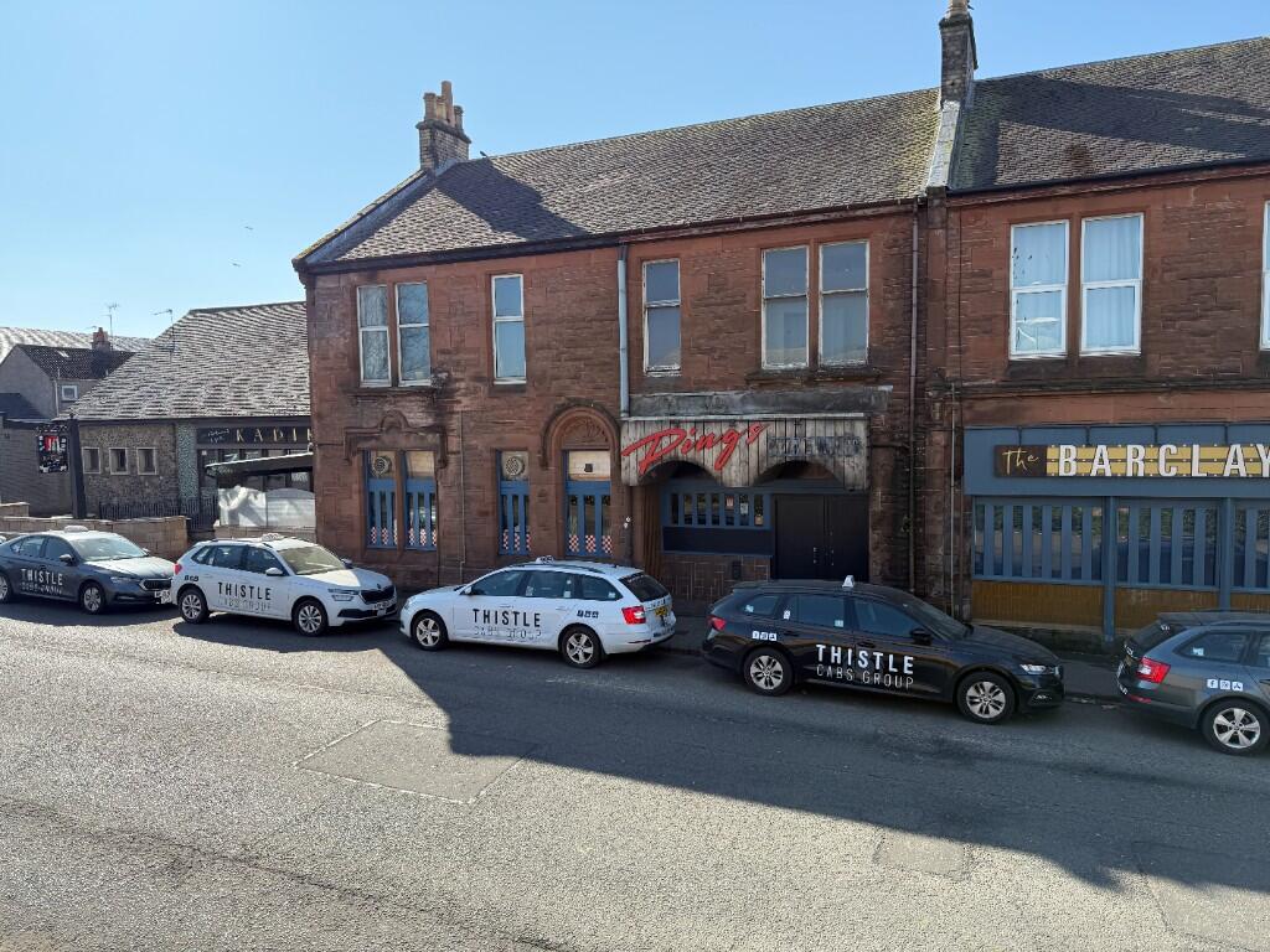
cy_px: 476
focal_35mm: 24
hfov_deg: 71.6
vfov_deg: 56.8
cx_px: 635
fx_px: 881
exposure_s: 1/2053
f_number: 1.78
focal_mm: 6.76
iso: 80
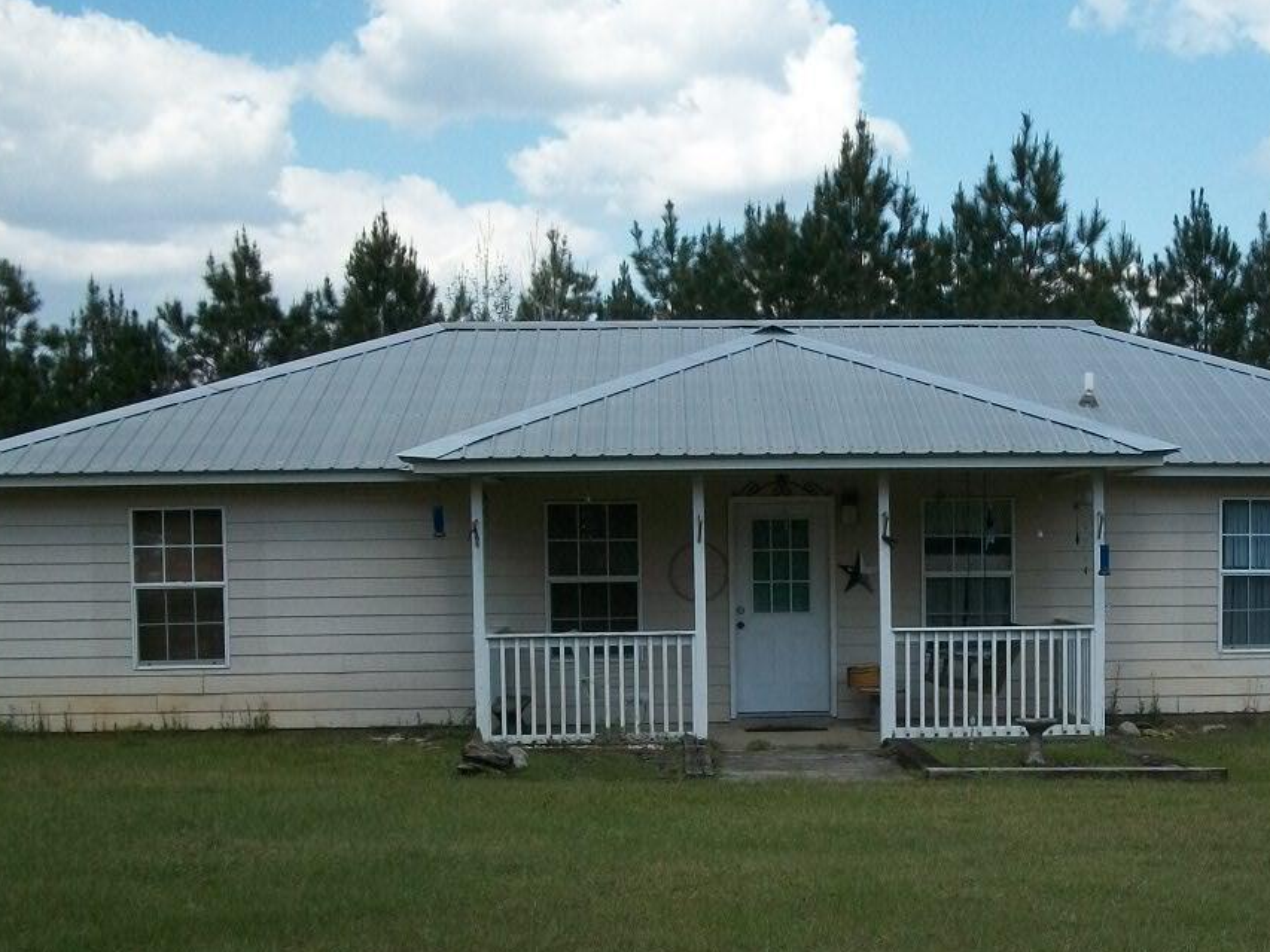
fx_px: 1761
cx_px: 887
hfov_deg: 39.0
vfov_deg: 29.8
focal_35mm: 48
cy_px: 708
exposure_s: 1/320
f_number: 5.5
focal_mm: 5.7
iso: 80
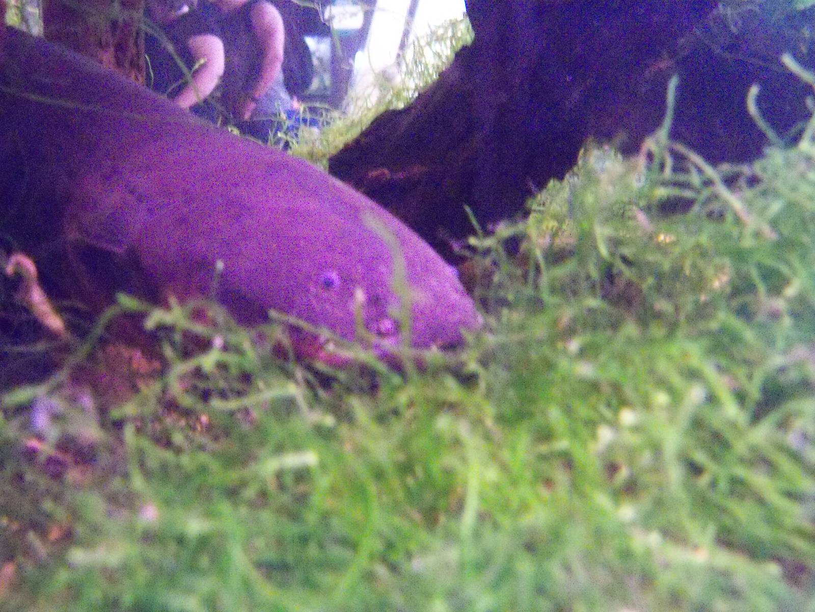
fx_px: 989
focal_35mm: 42
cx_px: 408
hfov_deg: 44.8
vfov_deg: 34.3
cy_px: 306
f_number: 3.7
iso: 1600
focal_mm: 7.5
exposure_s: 1/13
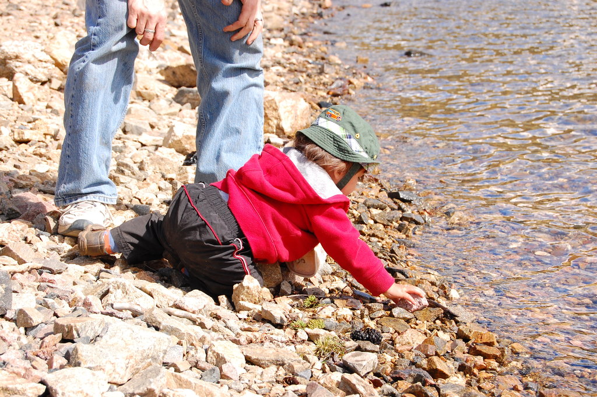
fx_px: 1367
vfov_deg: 16.5
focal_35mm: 82
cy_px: 198
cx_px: 298
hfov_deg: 24.6
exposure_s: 1/400
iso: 400
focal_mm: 55
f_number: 10
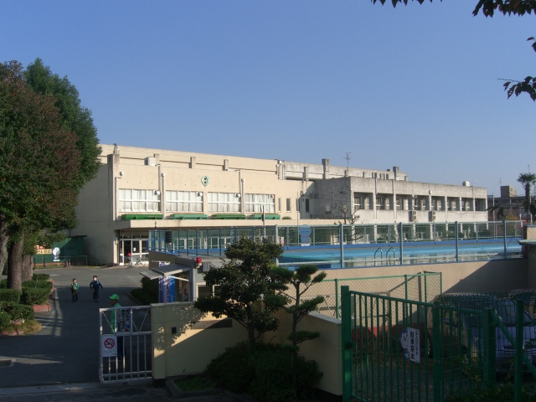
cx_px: 268
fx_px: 588
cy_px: 201
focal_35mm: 38
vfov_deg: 37.7
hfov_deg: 49.0
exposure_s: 1/800
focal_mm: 7.9
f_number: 4
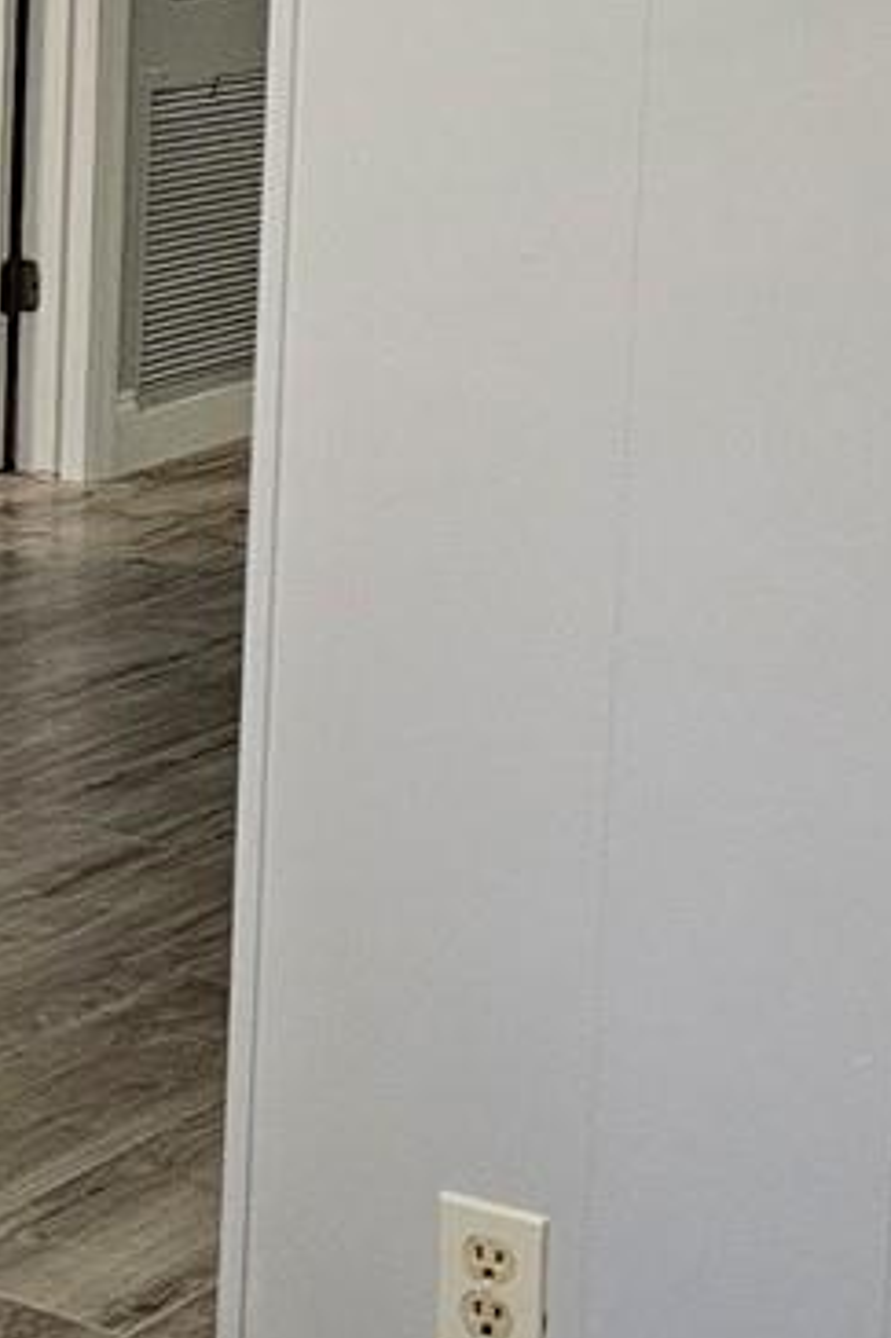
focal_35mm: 105
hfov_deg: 10.7
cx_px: -1386
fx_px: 3902
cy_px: 136
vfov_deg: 19.1
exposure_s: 1/120
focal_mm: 6.3
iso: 320
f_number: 1.7
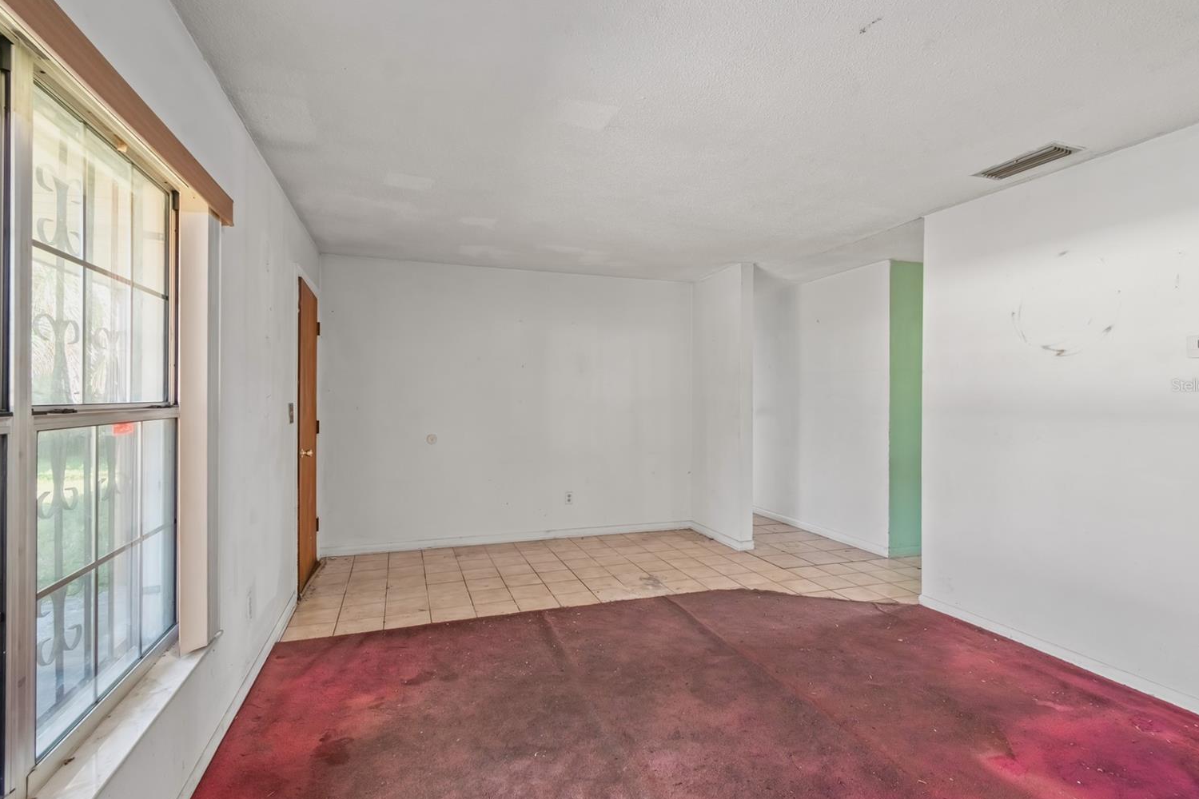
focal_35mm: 16
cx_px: 603
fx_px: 533
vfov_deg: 73.7
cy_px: 385
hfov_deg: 96.7
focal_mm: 10
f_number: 9
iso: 250
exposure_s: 1/2
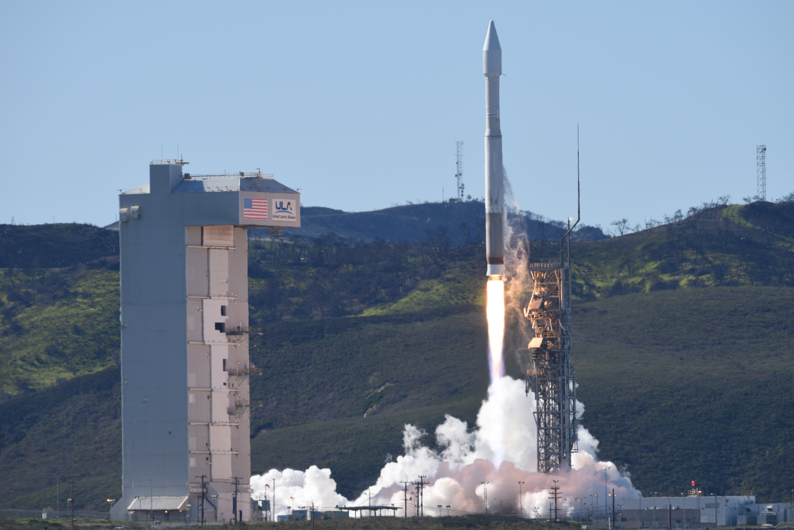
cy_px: 265
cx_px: 397
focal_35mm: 600
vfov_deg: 2.3
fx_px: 13237
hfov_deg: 3.4
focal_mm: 600
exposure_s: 1/400
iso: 100
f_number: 9
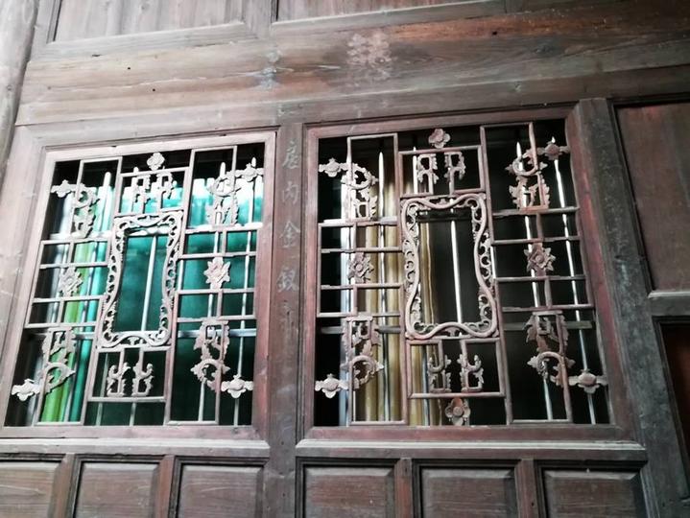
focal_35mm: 26
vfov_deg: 53.1
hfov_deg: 67.3
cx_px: 345
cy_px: 259
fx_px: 519
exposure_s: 1/33.3
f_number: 2.2
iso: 400
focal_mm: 3.83
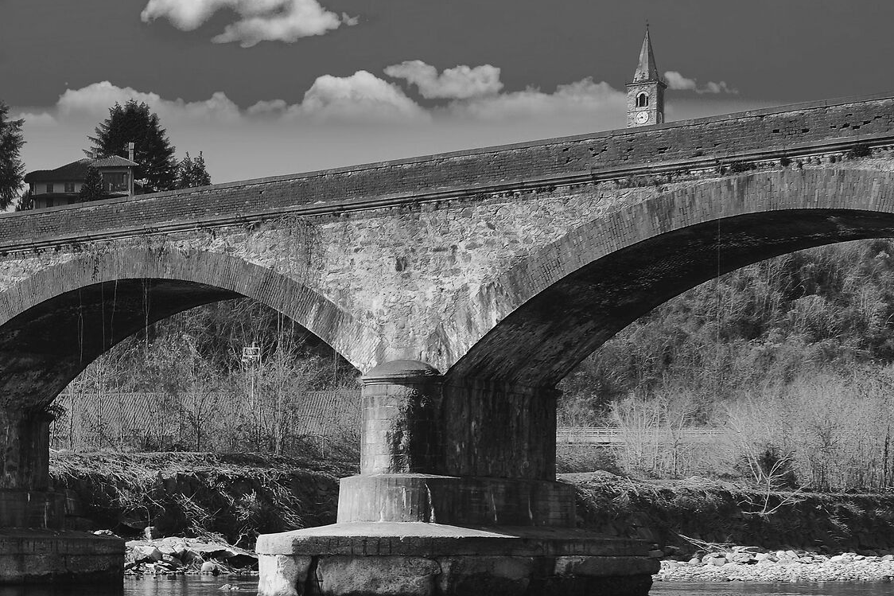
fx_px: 1961
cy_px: 571
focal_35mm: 79
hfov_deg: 24.5
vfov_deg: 17.0
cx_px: -6
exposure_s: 1/250
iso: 160
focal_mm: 24.9
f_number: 5.6
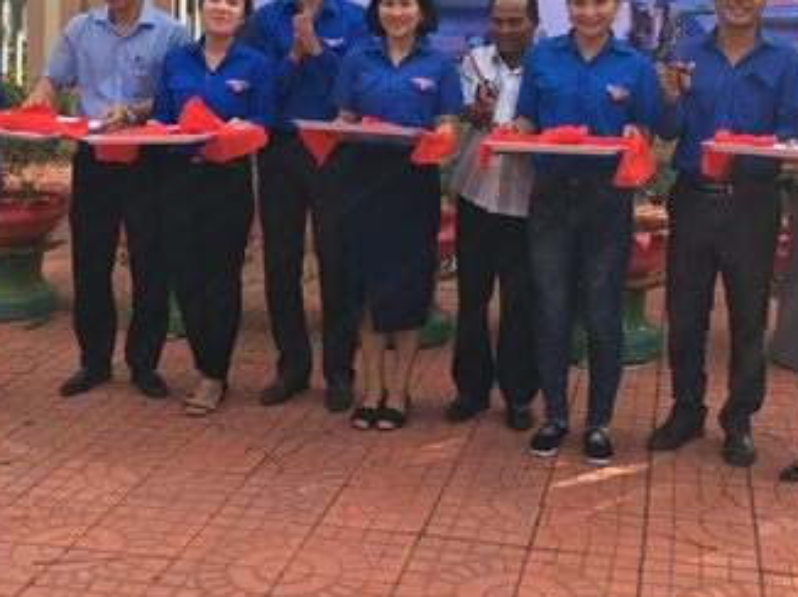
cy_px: 154
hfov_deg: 33.8
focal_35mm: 57
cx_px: 401
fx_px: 1313
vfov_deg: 25.3
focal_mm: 4.15
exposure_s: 1/478
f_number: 2.2
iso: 25
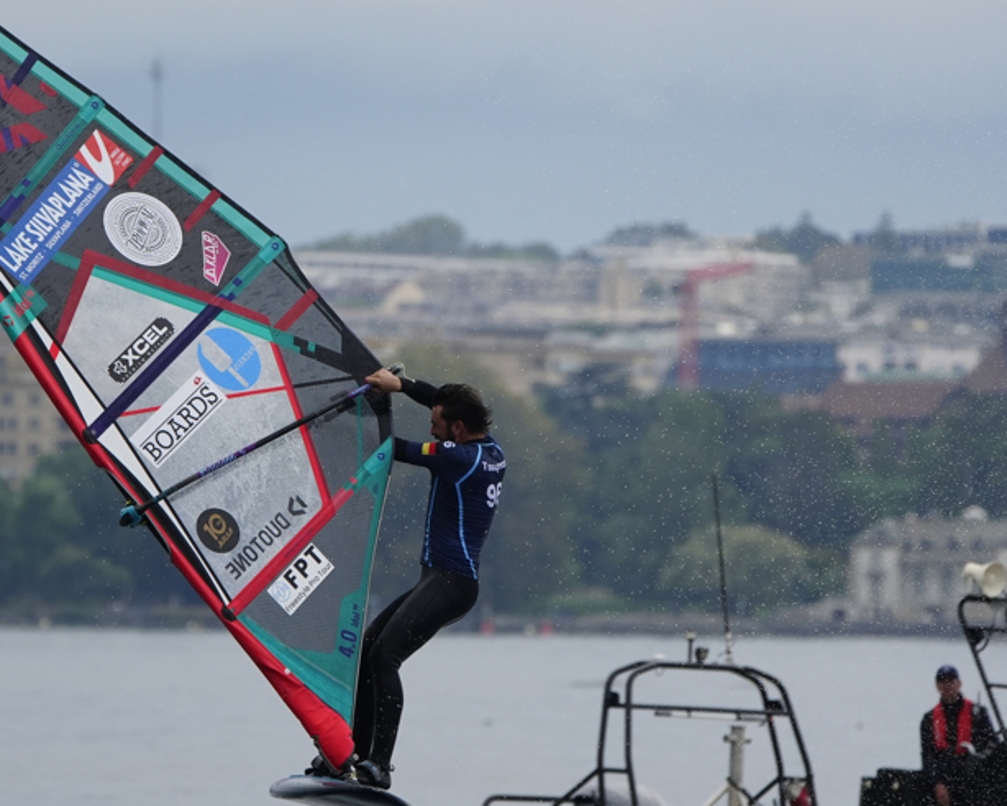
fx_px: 15078
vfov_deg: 3.1
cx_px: 430
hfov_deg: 3.8
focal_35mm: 506
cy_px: 355
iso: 500
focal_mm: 276
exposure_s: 1/1000
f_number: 5.6
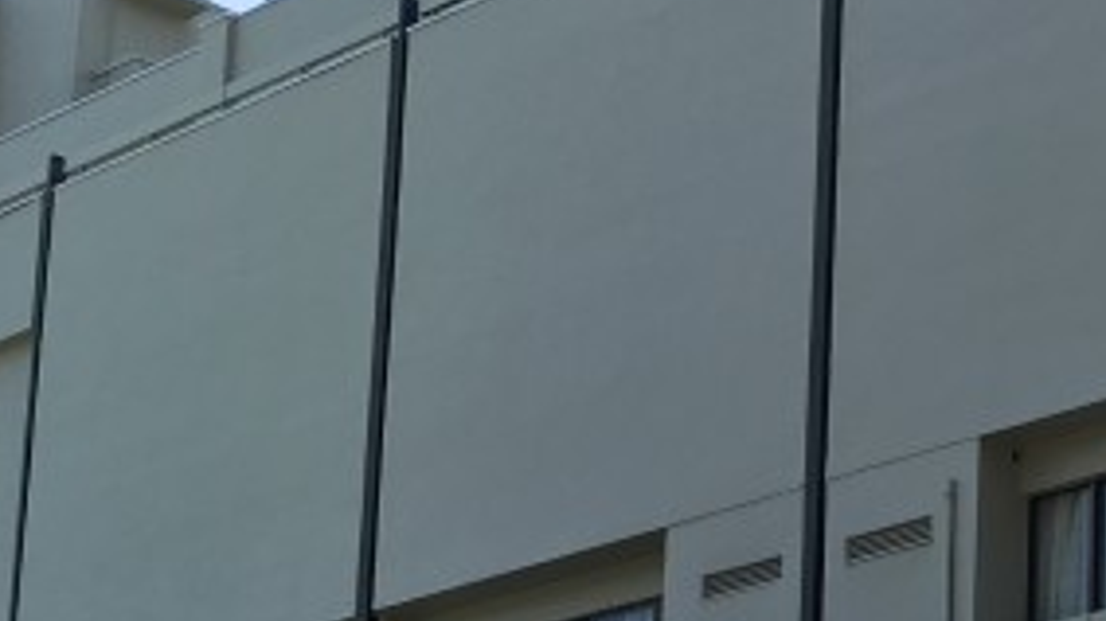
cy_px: 812
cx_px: 1299
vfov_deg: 10.0
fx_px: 3489
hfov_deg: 17.3
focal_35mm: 119
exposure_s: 1/1099
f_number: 2.2
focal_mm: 4.15
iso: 25
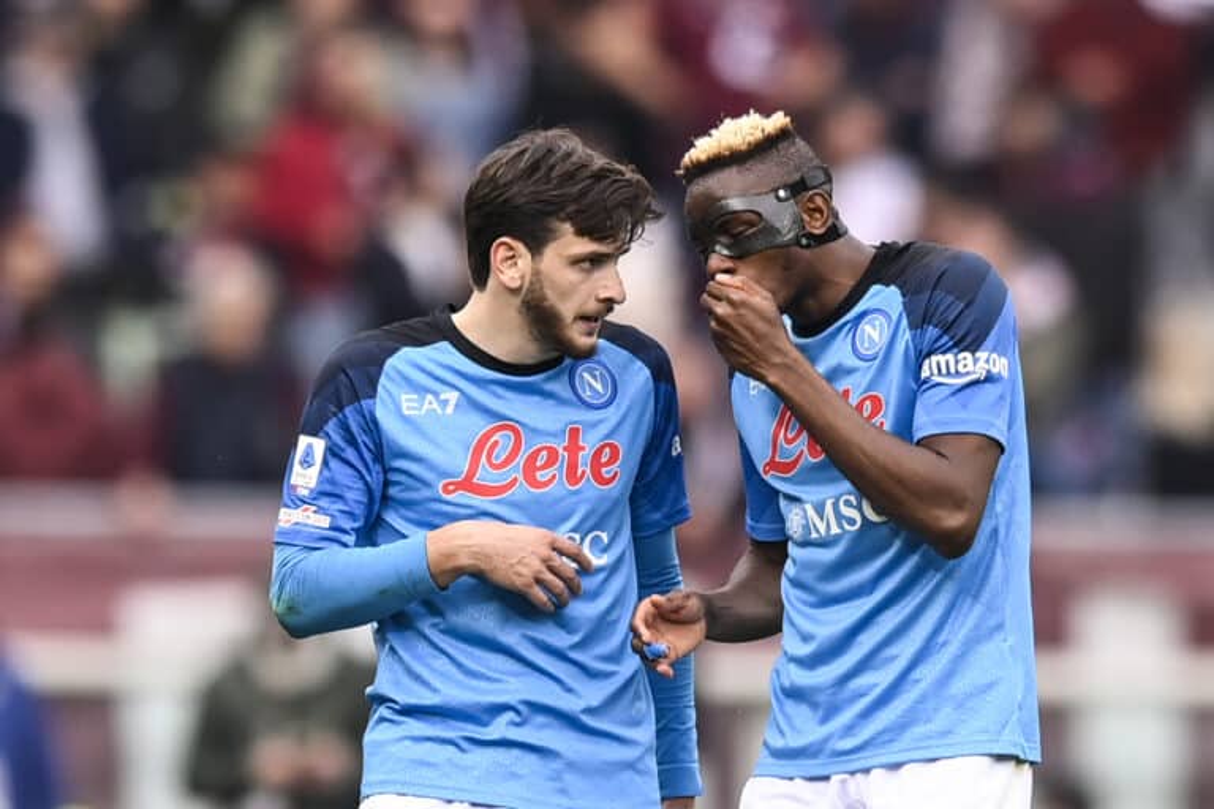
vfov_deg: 2.3
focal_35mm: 600
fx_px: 20232
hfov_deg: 3.4
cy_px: 404
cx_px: 607
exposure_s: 1/2000
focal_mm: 400
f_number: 3.5
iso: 640
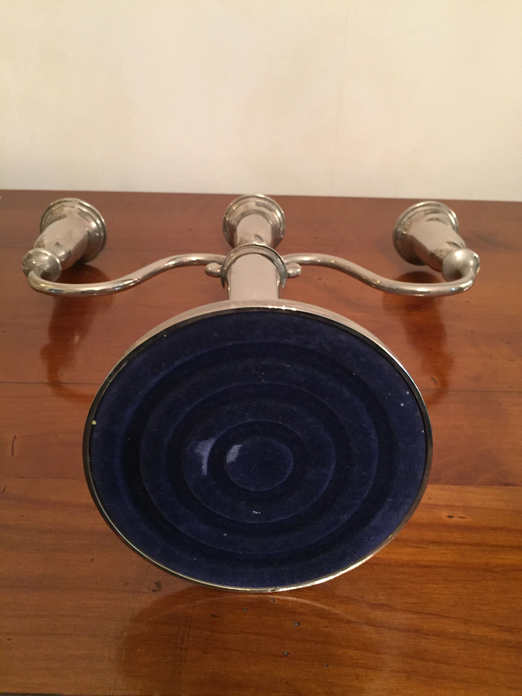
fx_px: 583
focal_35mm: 29
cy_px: 348
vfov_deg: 61.7
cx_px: 261
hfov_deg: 48.2
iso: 250
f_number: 2.2
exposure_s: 1/20
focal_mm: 4.15
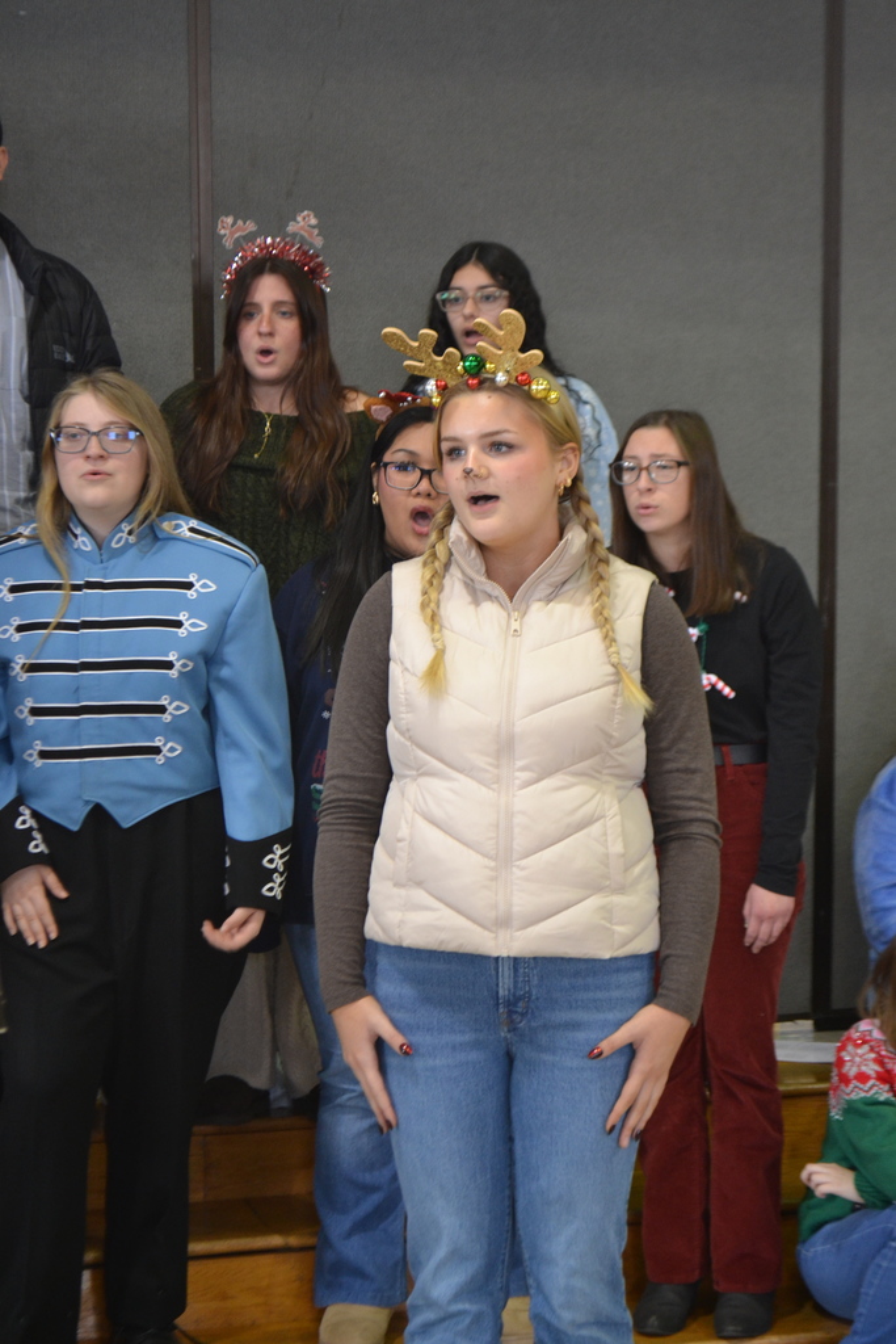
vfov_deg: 28.1
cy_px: 672
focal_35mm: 72
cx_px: 448
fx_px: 2687
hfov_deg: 18.9
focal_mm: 48
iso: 900
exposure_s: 1/15
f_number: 5.6
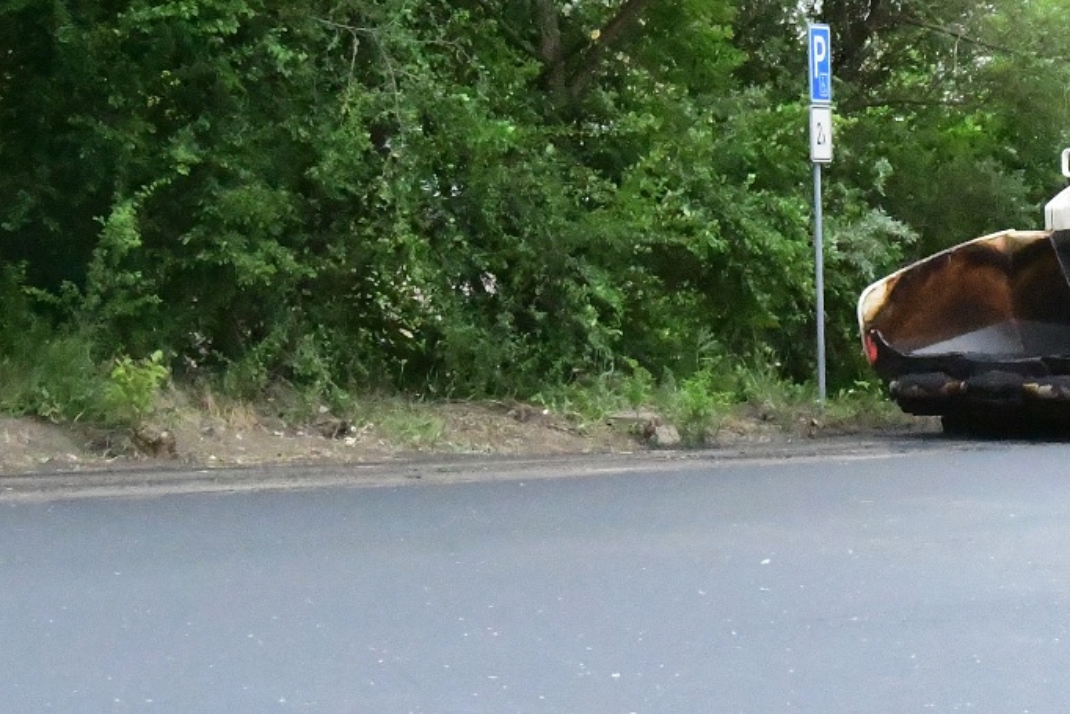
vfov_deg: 11.1
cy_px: 54
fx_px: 3662
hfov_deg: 16.2
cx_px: 1137
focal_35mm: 123
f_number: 16
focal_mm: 35
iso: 25600
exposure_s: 1/1600
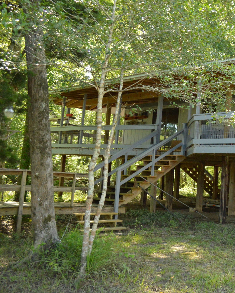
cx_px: 257
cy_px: 124
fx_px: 400
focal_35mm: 46
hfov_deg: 29.6
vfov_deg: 40.2
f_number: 3.5
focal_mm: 18
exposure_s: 1/800
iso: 1600
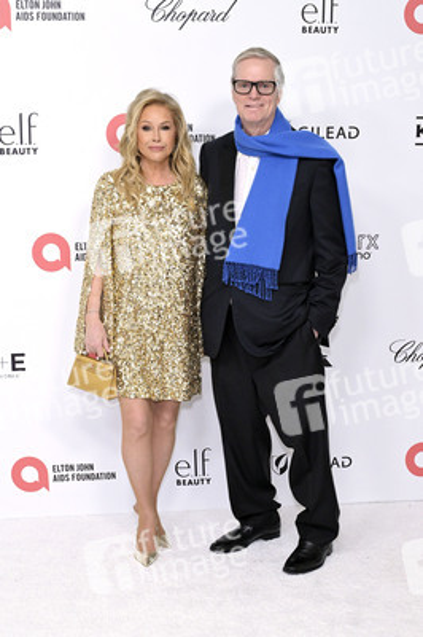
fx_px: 936
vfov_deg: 37.5
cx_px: 212
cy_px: 318
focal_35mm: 53
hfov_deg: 25.5
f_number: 5.6
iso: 2000
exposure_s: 1/250
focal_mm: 53
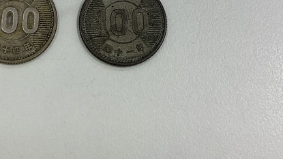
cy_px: 13
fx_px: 488
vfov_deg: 18.2
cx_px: 81
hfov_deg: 31.9
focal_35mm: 65
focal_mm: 3
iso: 32
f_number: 1.8
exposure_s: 1/100
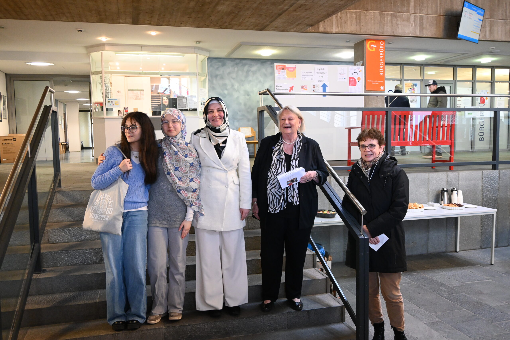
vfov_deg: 41.7
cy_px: 170
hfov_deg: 59.5
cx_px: 255
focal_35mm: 32
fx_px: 446
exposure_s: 1/30
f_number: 4
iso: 2000
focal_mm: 21
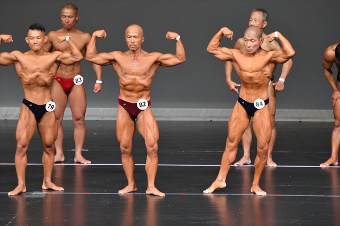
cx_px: 170
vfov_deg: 4.0
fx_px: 3257
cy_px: 113
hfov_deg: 6.0
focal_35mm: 345
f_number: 5.6
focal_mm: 230
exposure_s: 1/400
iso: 5000
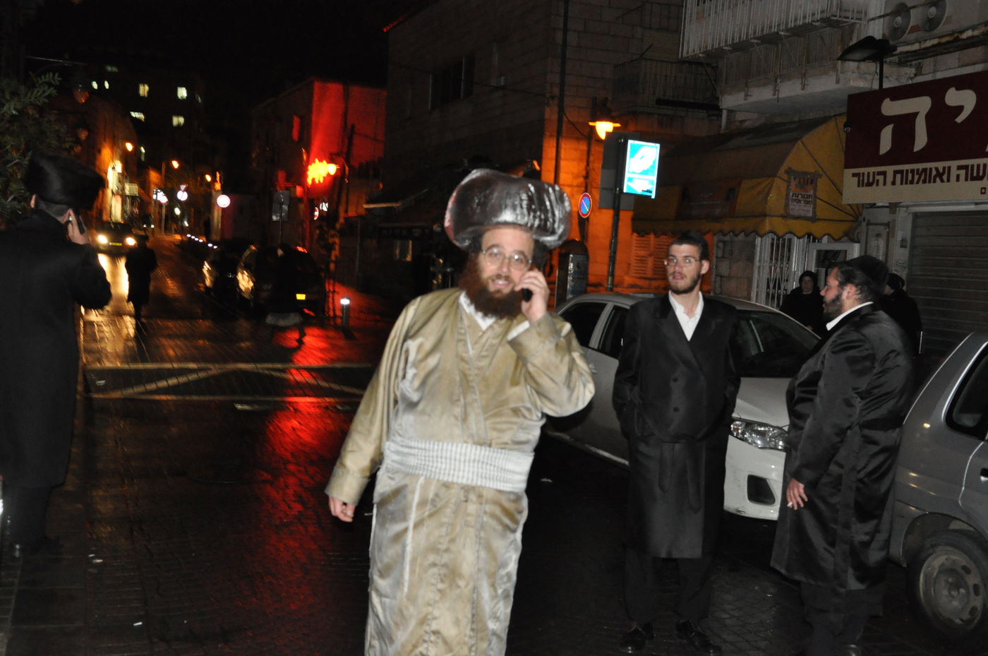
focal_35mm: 39
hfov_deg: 49.6
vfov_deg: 34.1
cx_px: 494
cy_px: 328
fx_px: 1069
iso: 2000
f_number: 5
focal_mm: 26
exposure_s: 1/60
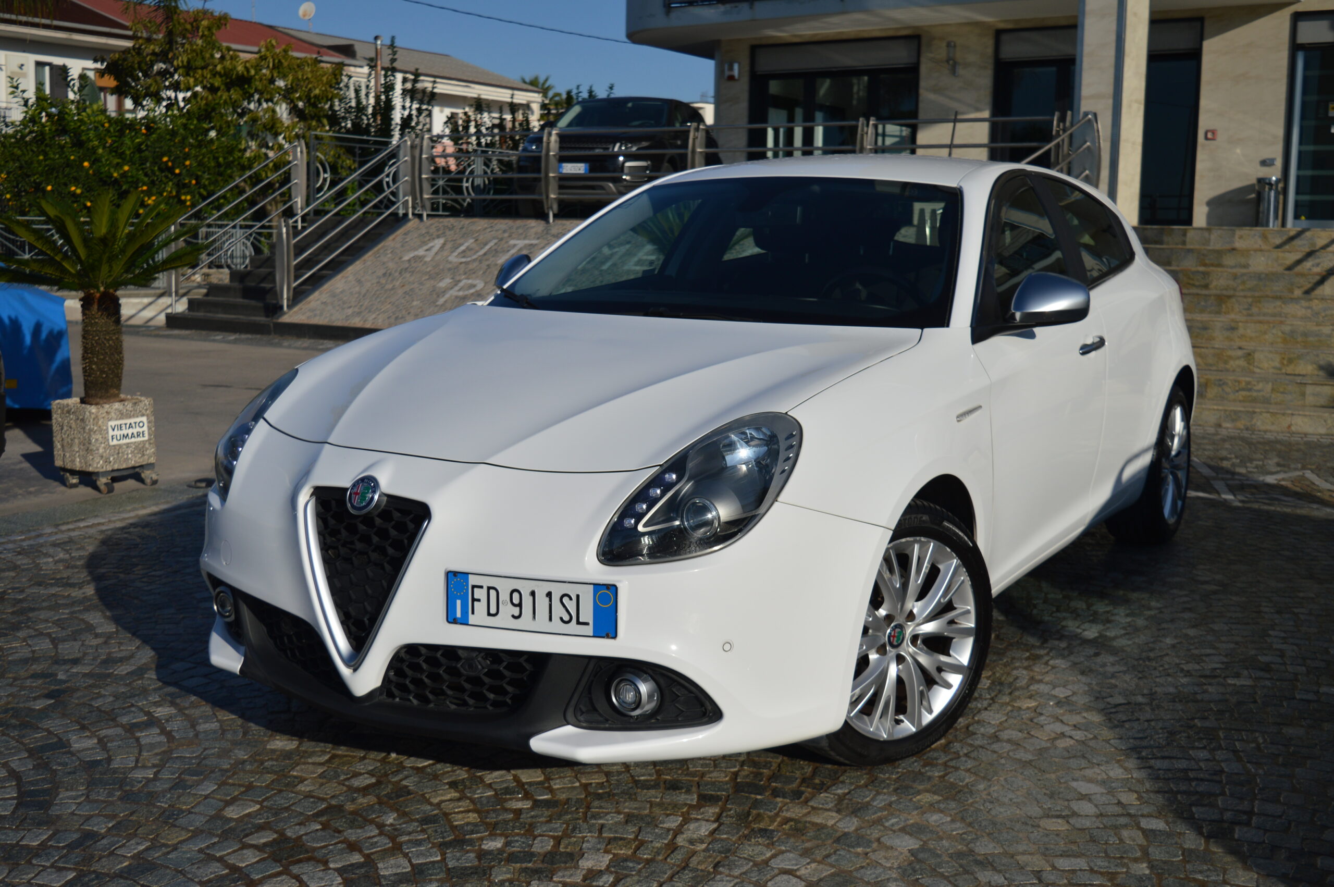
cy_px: 444
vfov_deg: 34.1
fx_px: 1444
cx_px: 667
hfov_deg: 49.6
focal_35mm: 39
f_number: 5
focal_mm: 26
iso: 100
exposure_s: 1/2500
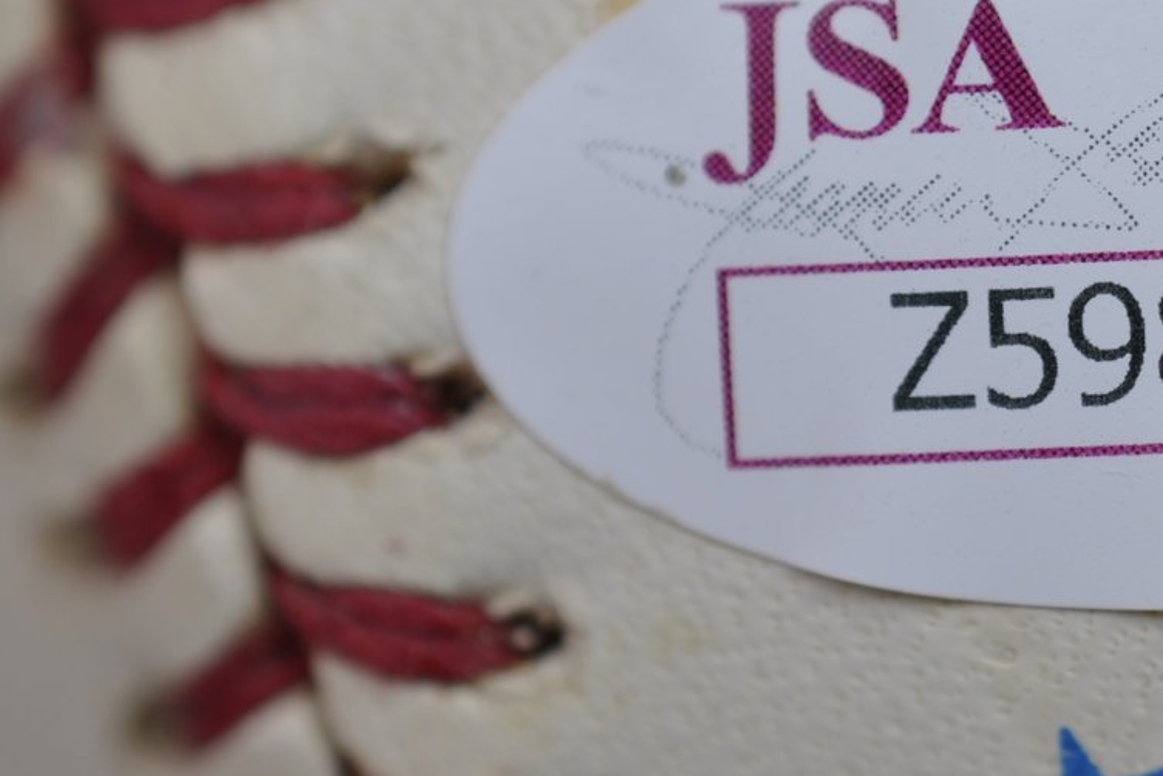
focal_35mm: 136
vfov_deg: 10.1
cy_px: 223
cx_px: 1097
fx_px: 4393
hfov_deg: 14.9
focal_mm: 40
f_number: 4
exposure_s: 1/60
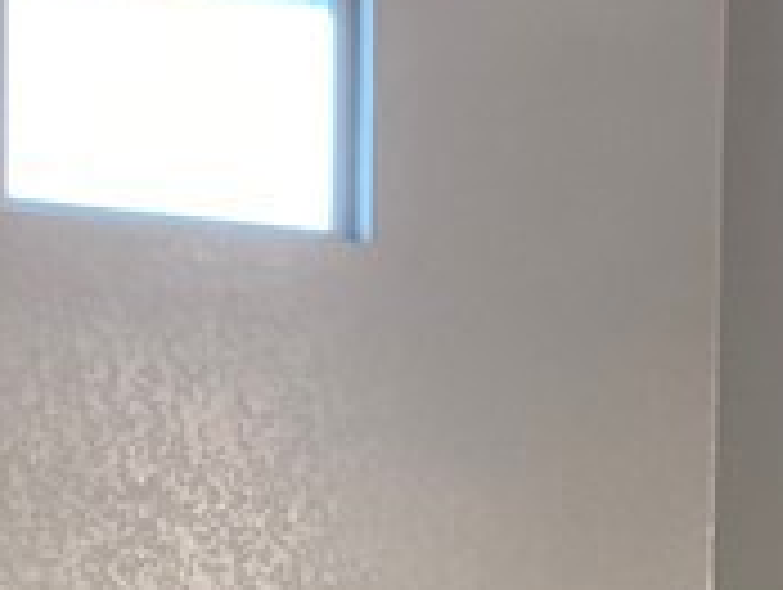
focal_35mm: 153
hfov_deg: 12.8
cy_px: 1450
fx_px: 3466
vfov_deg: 8.8
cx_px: 598
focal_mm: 4.25
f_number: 1.8
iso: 64
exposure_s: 1/120
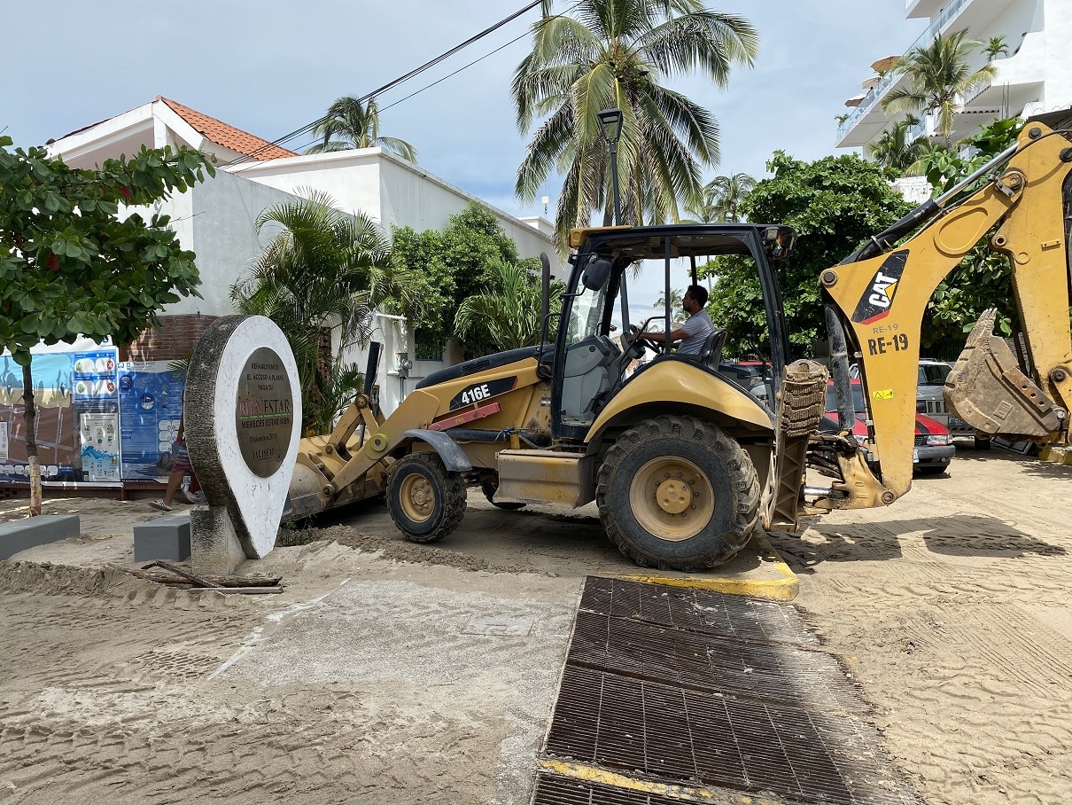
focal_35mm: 26
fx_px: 805
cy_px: 402
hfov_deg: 67.3
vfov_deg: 53.1
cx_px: 536
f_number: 1.8
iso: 32
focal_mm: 4.25
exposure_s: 1/2463
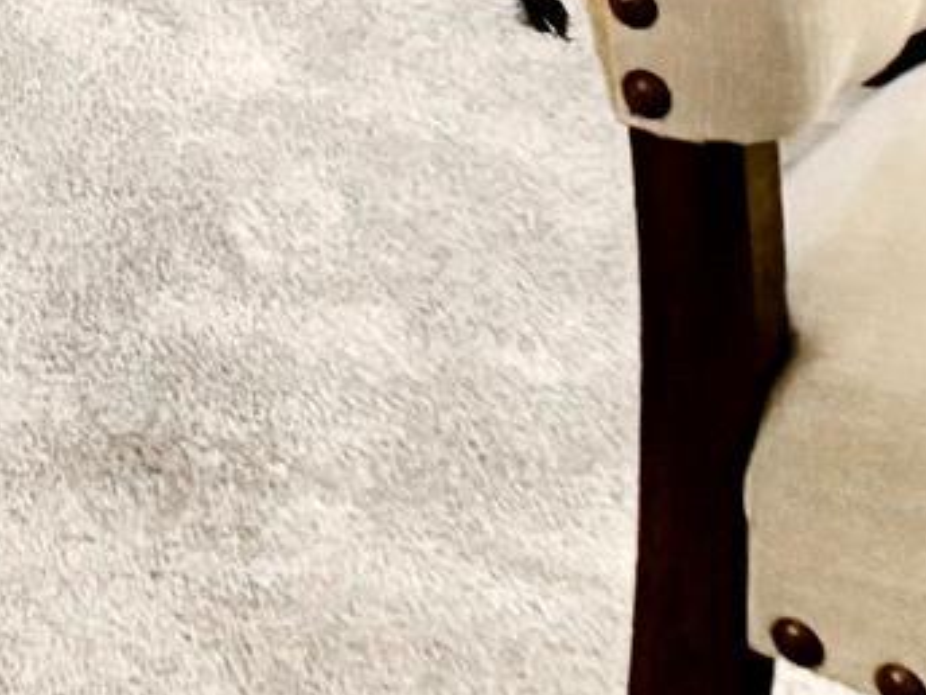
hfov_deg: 10.8
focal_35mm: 143
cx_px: -1572
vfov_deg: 8.8
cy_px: -1280
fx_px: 3825
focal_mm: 6.76
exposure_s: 1/40
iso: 1000
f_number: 1.78
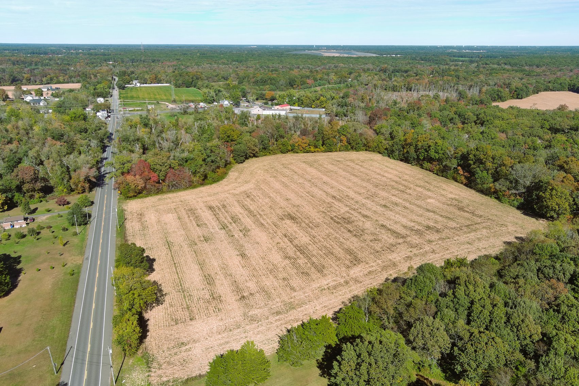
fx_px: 466
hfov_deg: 63.7
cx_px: 290
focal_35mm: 29
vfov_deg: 45.0
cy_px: 193
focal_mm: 10.57
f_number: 2.8
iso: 100
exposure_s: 1/1250
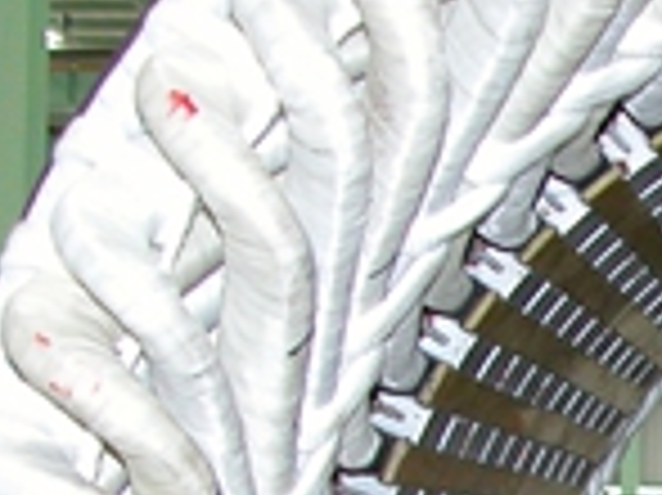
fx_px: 2962
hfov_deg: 12.1
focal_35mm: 155
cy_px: 783
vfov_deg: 9.3
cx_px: 1018
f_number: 3.2
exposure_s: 1/49.4
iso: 200
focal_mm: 8.9
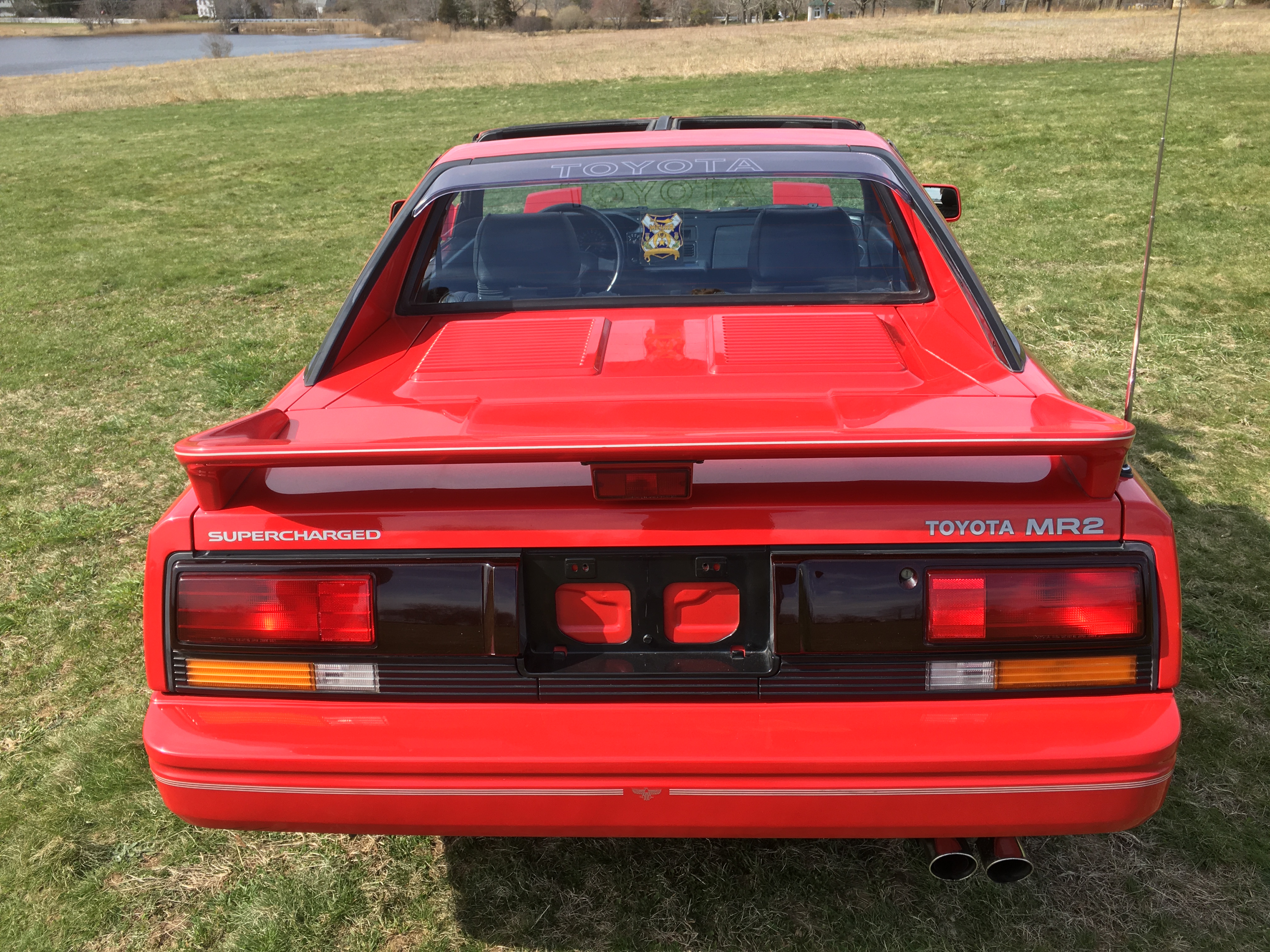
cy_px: 476
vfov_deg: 48.2
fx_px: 1064
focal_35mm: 29
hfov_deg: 61.7
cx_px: 635
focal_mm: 4.15
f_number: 2.2
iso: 25
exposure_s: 1/663
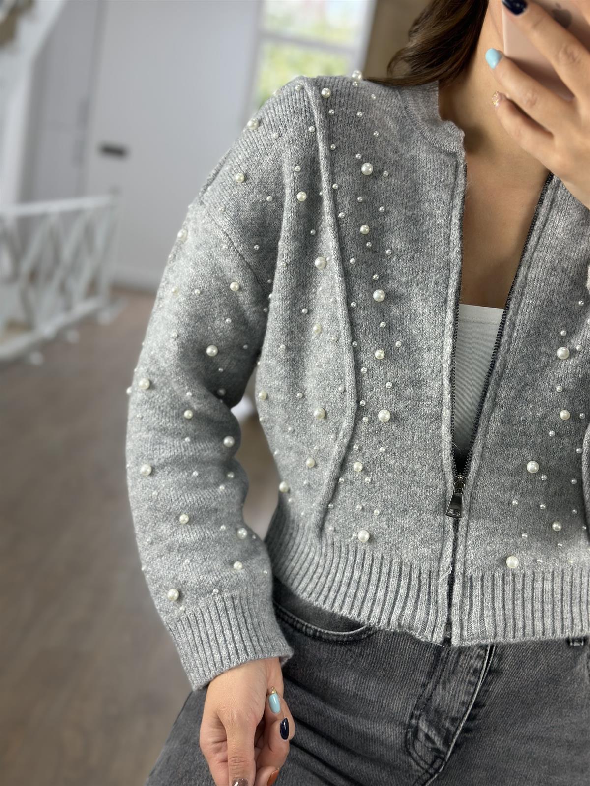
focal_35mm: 48
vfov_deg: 39.7
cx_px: 295
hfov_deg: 30.3
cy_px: 393
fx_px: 1091
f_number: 1.78
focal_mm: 6.86
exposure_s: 1/132
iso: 80
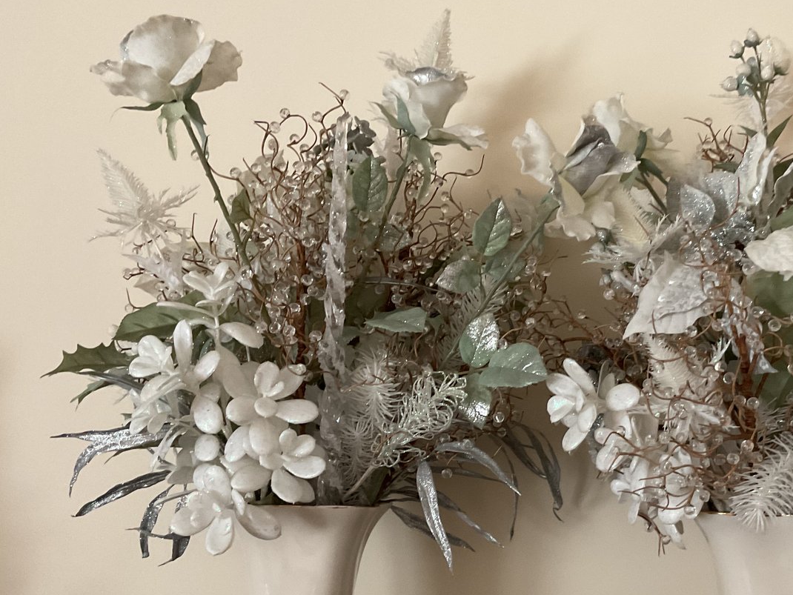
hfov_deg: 45.1
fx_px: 939
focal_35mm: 41
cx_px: 525
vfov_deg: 34.9
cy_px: 378
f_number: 1.8
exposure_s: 1/40
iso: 200
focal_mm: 3
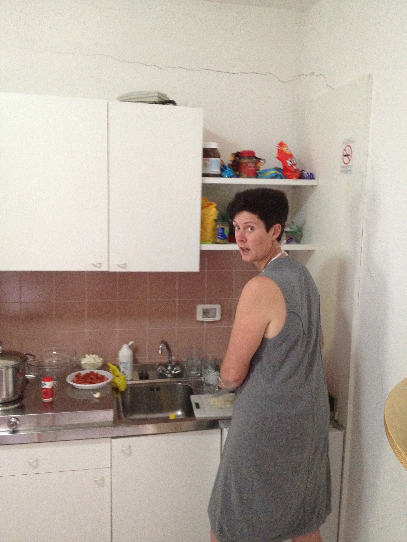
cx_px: 204
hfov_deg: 40.7
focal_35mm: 35
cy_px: 271
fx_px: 549
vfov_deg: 52.6
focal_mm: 4.28
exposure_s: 1/20
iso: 400
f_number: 2.4
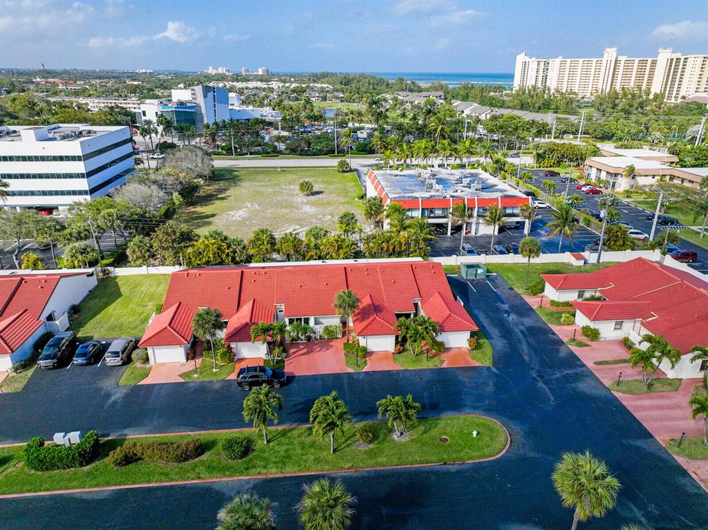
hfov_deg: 71.6
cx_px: 354
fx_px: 491
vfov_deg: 56.8
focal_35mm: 24
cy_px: 265
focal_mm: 12.29
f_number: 2.8
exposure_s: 1/5000
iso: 170
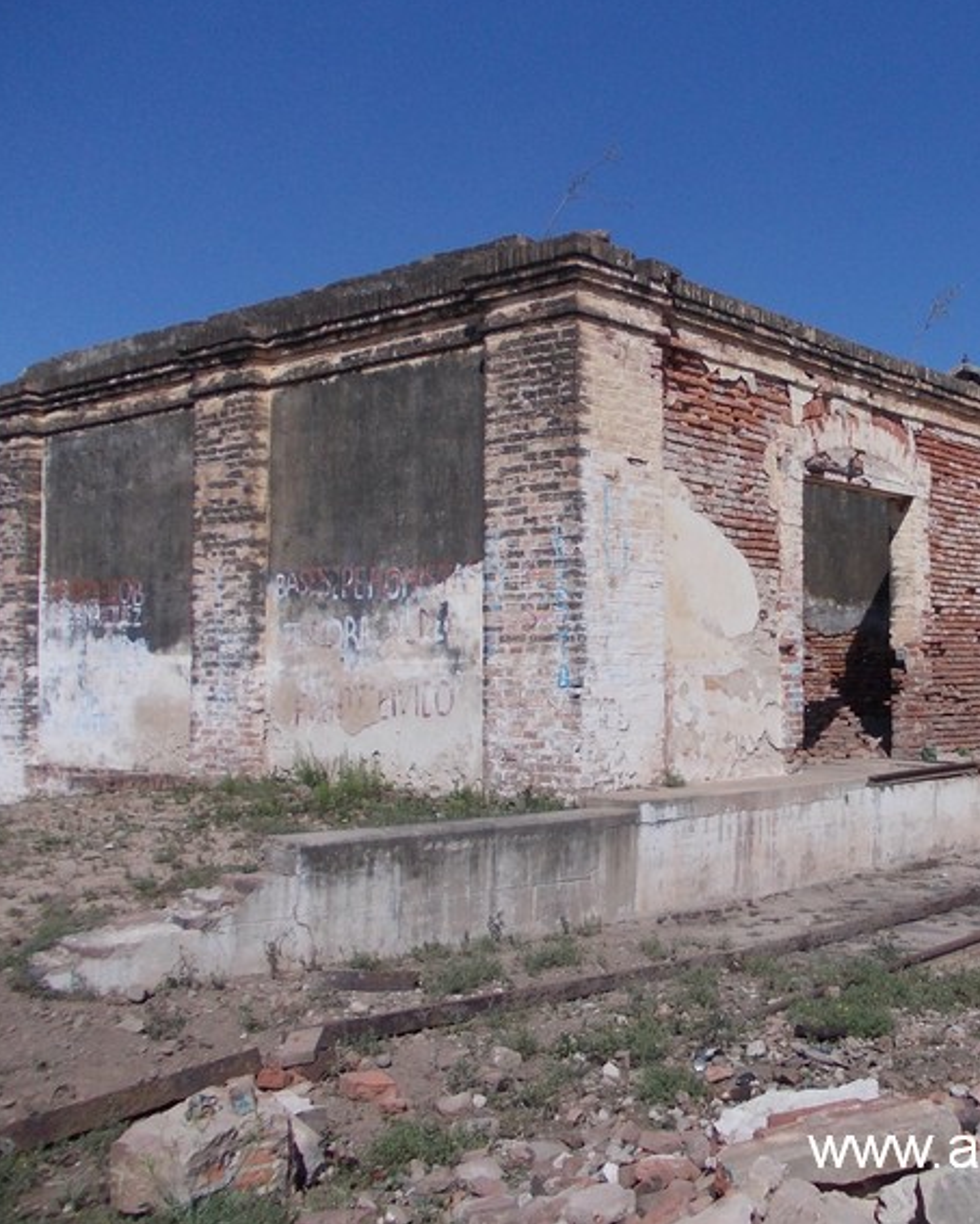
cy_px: 608
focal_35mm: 37
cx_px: 740
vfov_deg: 49.1
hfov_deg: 39.0
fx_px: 1341
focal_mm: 4
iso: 80
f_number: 5.4
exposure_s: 1/800
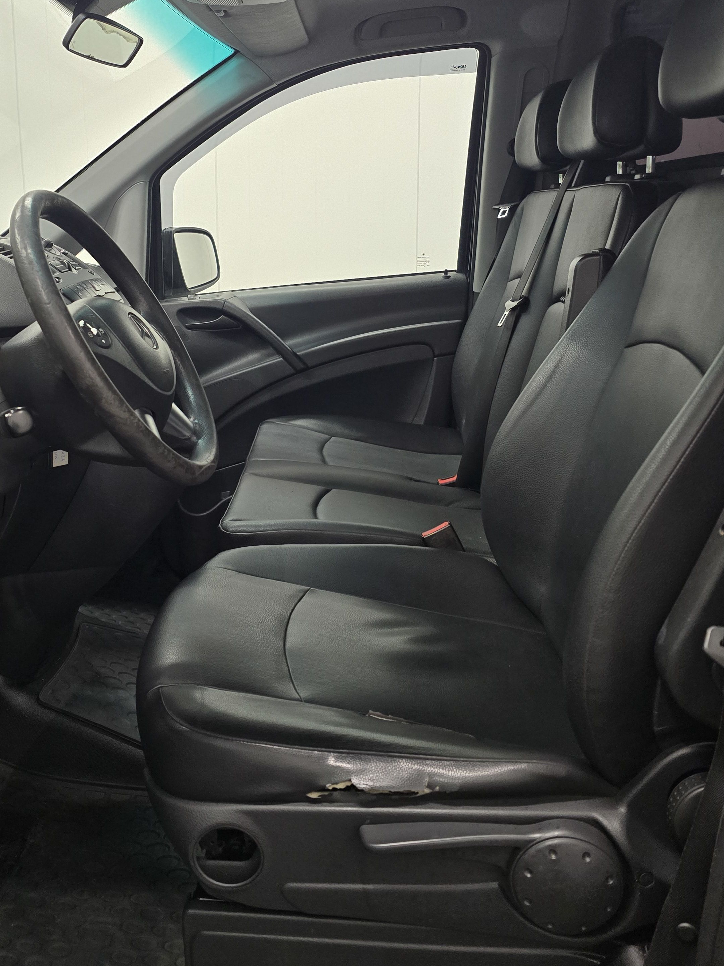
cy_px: 356
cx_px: 256
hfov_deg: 43.7
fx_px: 892
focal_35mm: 32
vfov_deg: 56.1
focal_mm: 6.3
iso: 500
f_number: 1.7
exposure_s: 1/100
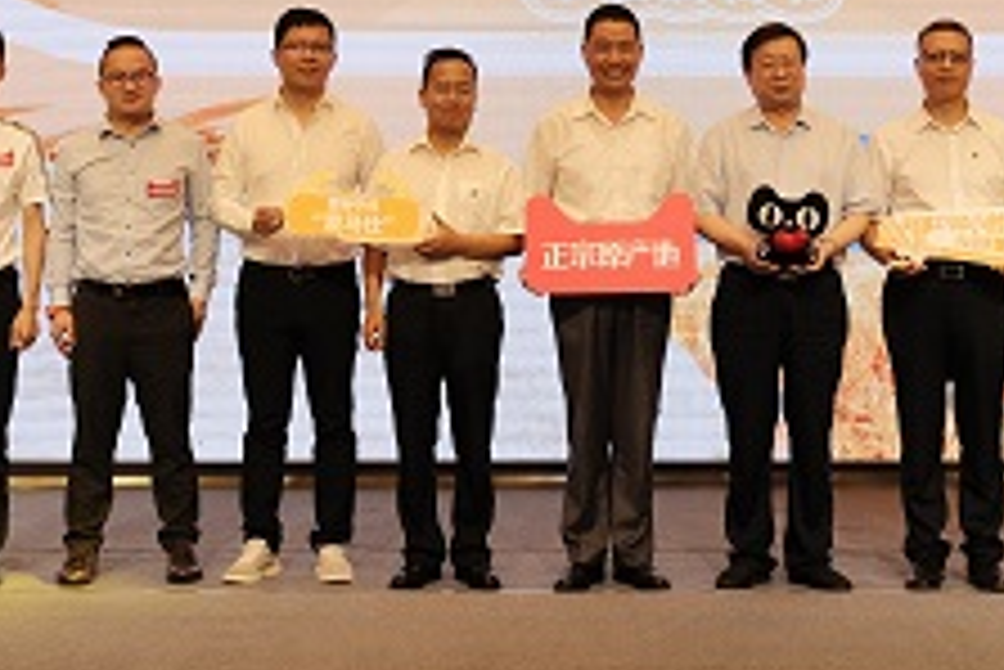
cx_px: 592
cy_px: 76
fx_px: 2037
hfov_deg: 27.6
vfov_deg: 18.4
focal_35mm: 73
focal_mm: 20.9
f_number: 4
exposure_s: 1/250
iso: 800
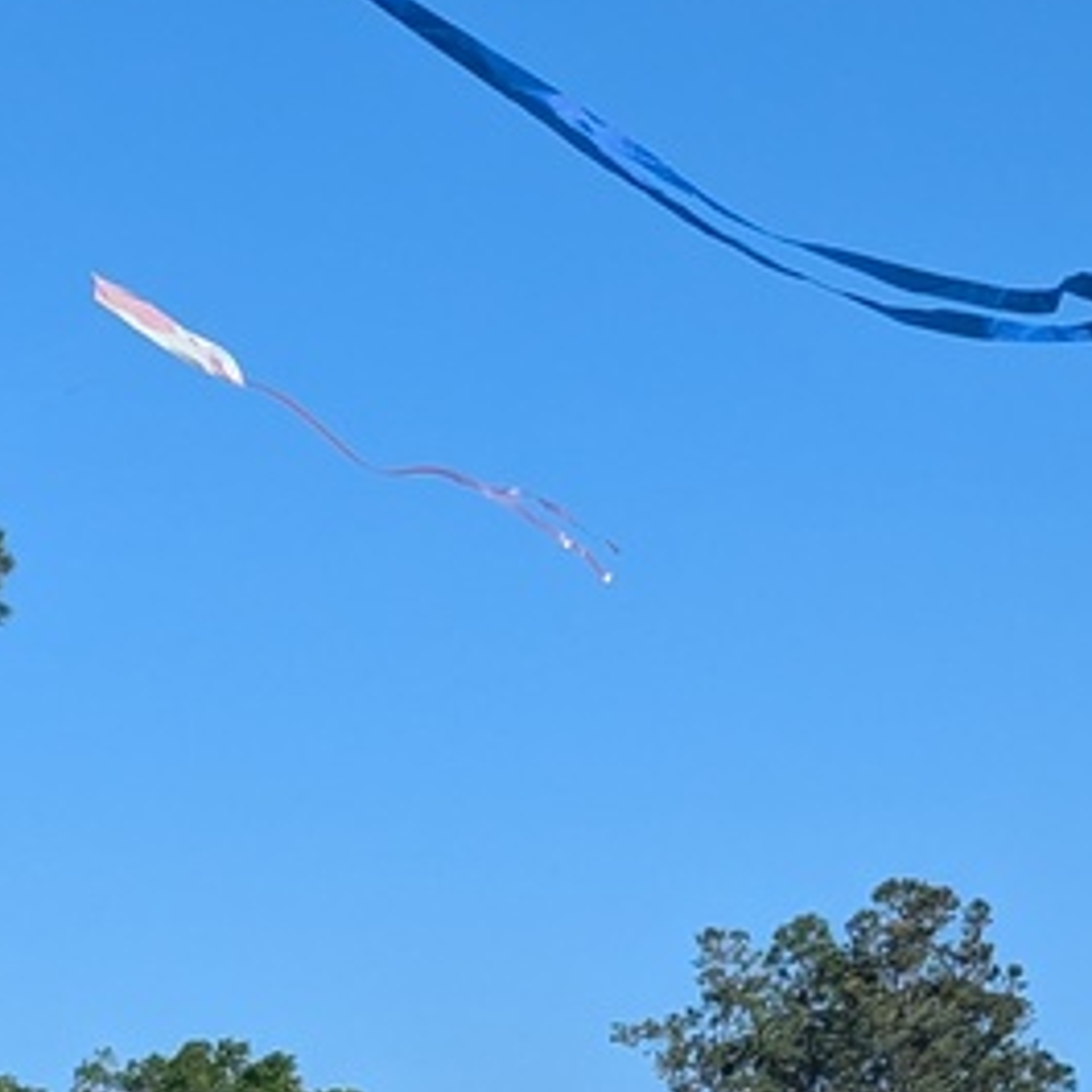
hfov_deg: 10.7
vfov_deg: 10.6
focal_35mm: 164
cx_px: 519
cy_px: 933
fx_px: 5853
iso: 50
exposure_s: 1/1949
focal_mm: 6.81
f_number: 1.85
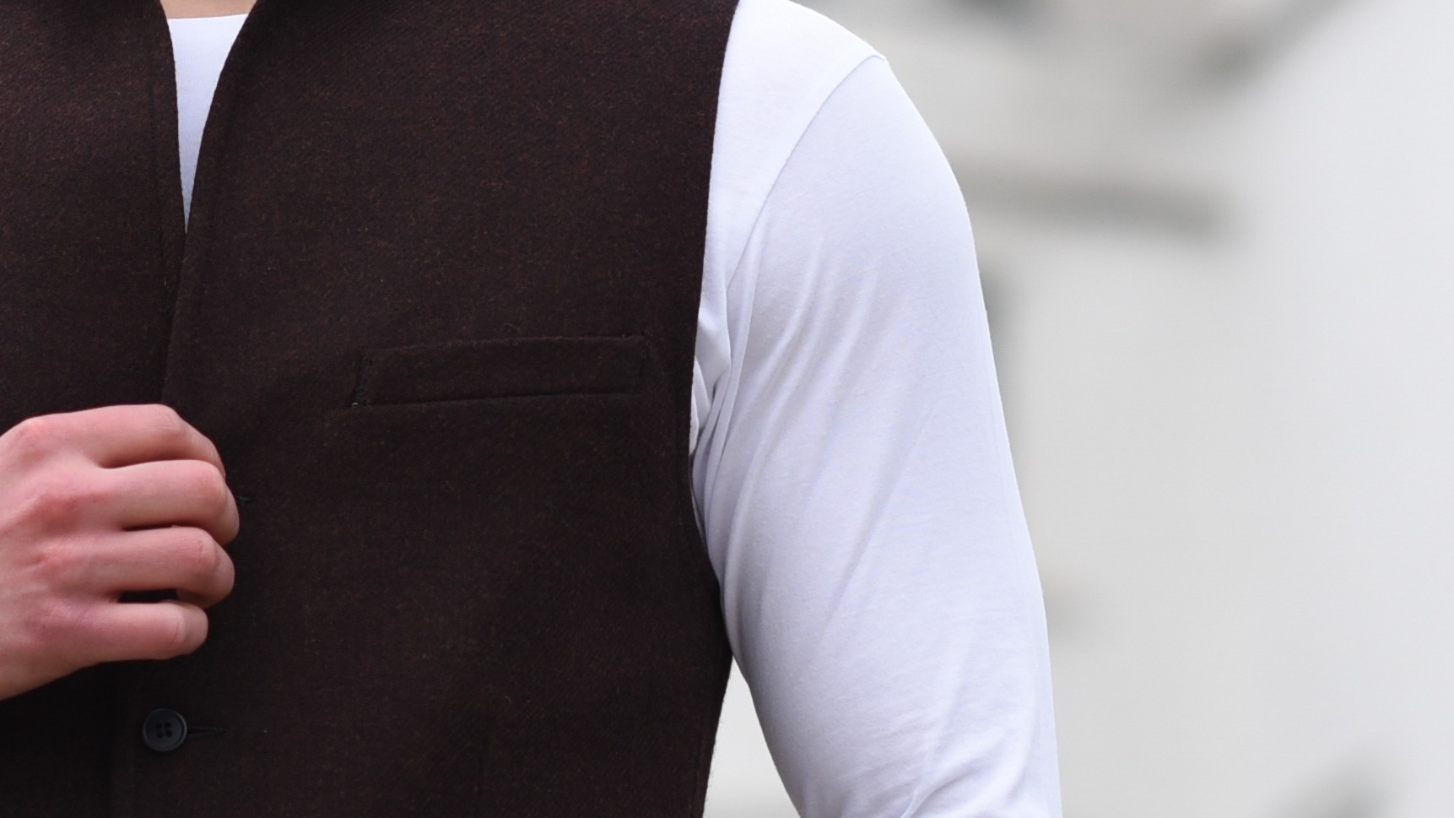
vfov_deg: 3.9
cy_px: 543
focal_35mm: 311
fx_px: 11990
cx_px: 473
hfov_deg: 6.9
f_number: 3.2
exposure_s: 1/1000
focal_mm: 85
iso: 200
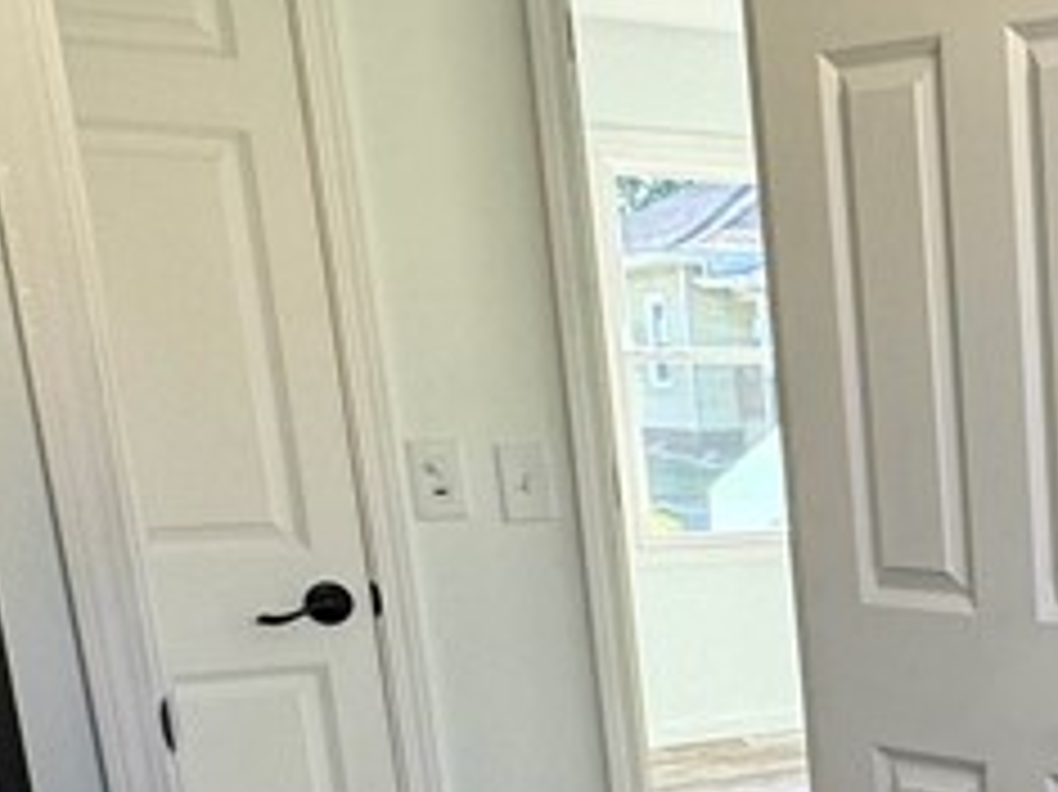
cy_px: 855
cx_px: 1427
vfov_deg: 22.7
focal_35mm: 61
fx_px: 1863
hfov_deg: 26.2
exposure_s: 1/120
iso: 64
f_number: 2.2
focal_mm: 2.22
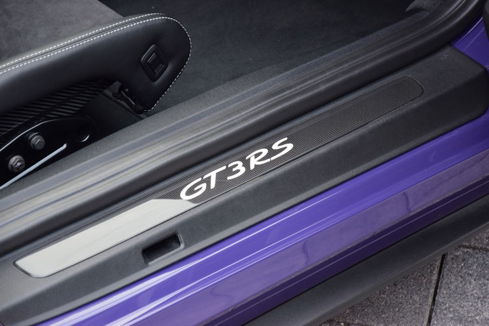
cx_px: 244
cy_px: 163
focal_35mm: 158
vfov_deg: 8.7
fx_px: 2139
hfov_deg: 13.0
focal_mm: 105
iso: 800
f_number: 5.6
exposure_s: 1/40
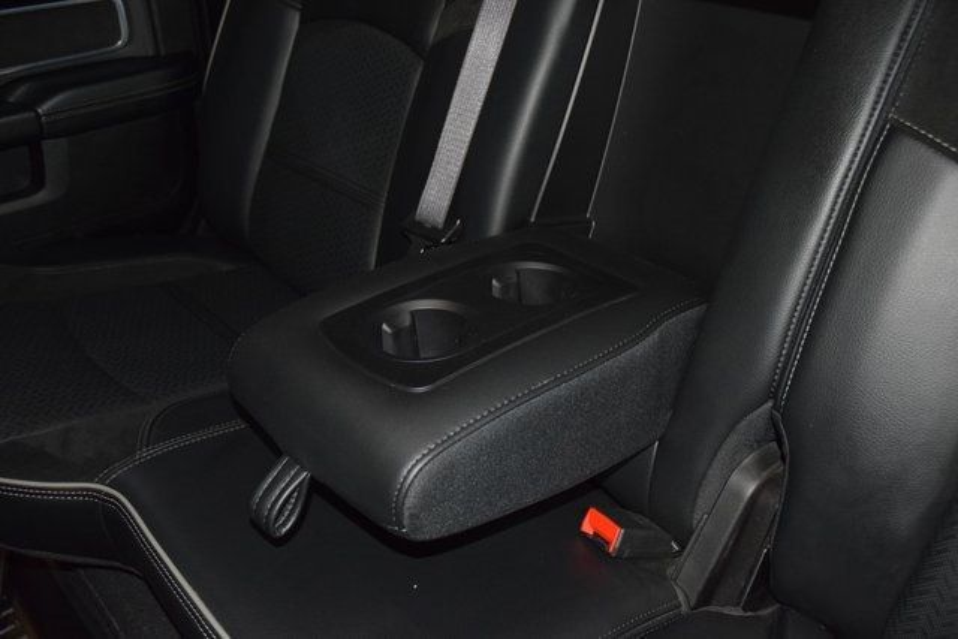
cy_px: 320
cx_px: 479
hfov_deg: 53.1
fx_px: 958
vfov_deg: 36.9
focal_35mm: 36
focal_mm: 24
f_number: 3.8
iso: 2500
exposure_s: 1/125
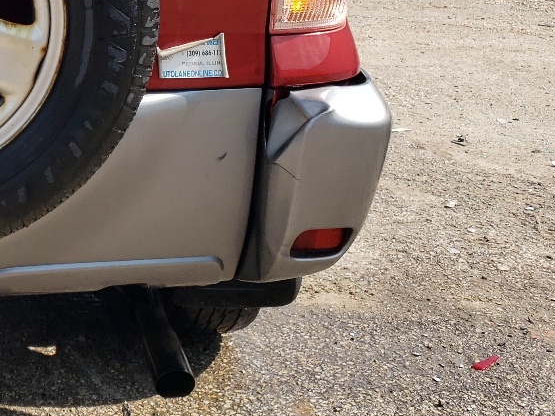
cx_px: -176
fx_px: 1202
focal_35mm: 75
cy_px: -42
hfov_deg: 23.0
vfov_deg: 18.9
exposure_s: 1/2500
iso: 50
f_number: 1.5
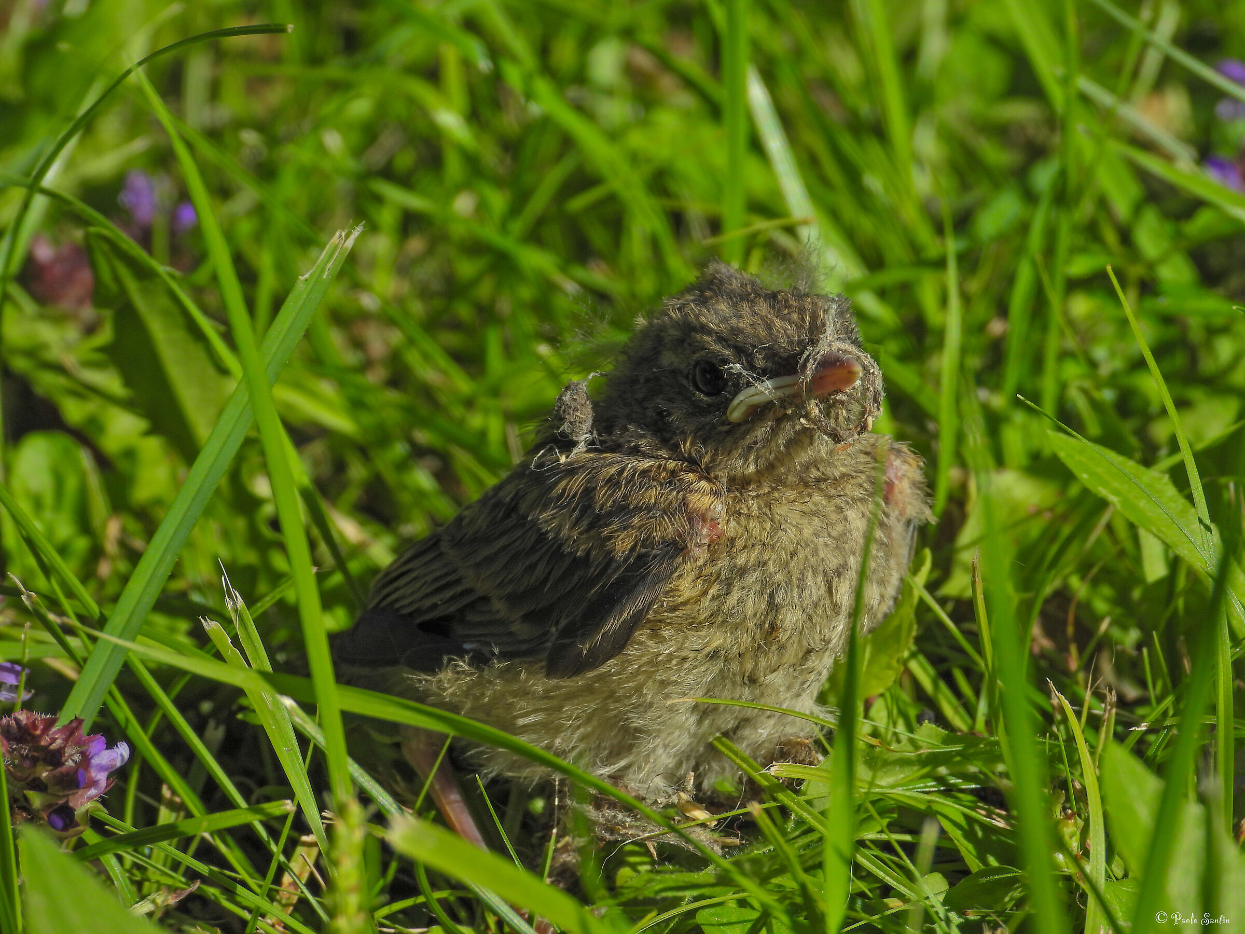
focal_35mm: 235
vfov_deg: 6.3
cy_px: 467
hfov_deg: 8.4
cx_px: 622
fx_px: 8452
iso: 100
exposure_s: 1/800
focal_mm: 42.2
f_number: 4.5
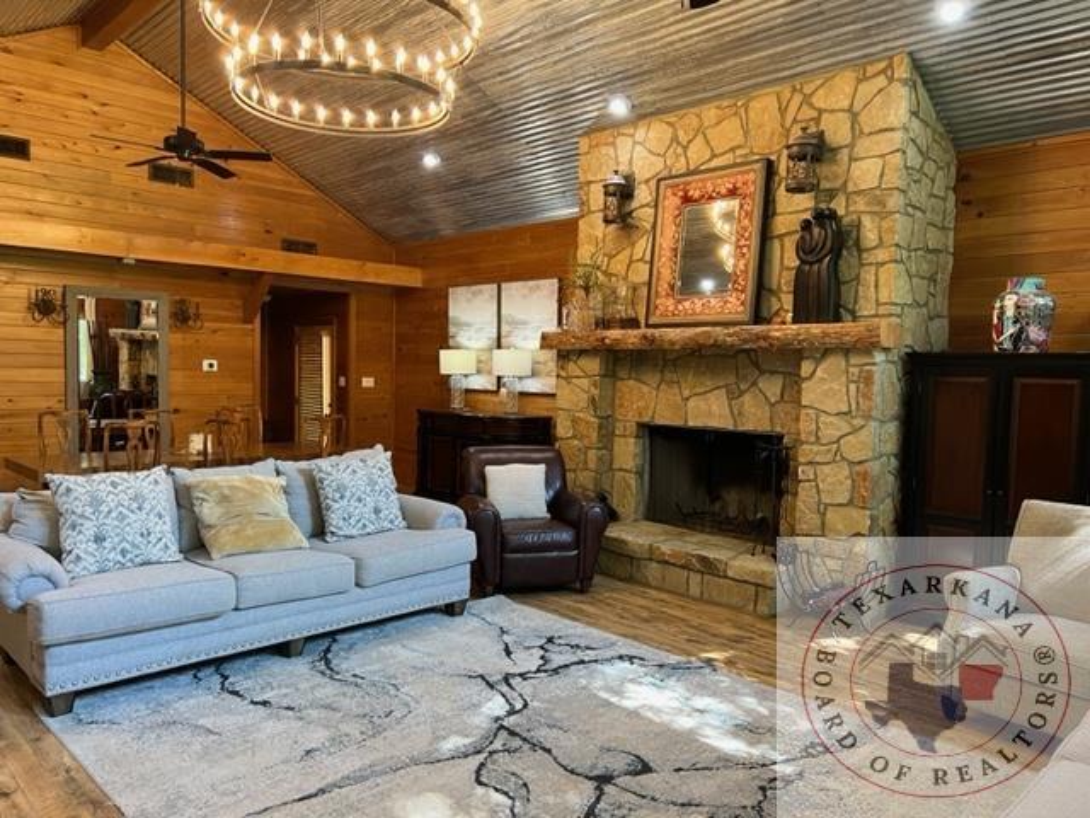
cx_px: 545
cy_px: 409
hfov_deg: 67.3
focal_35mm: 26
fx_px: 819
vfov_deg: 53.1
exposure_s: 1/60
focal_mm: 5.7
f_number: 1.5
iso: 125
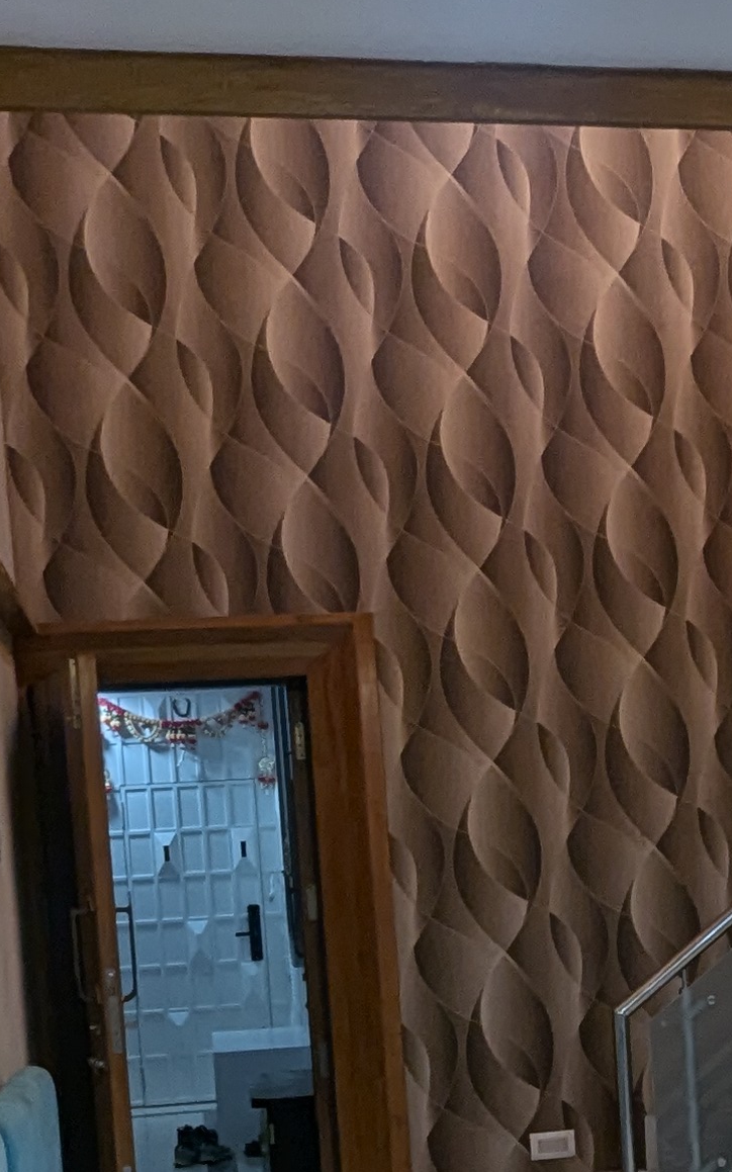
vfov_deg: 33.3
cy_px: 974
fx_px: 1884
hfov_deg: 21.6
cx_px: 638
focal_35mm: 59
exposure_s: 1/100
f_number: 2.2
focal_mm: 2.35
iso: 98
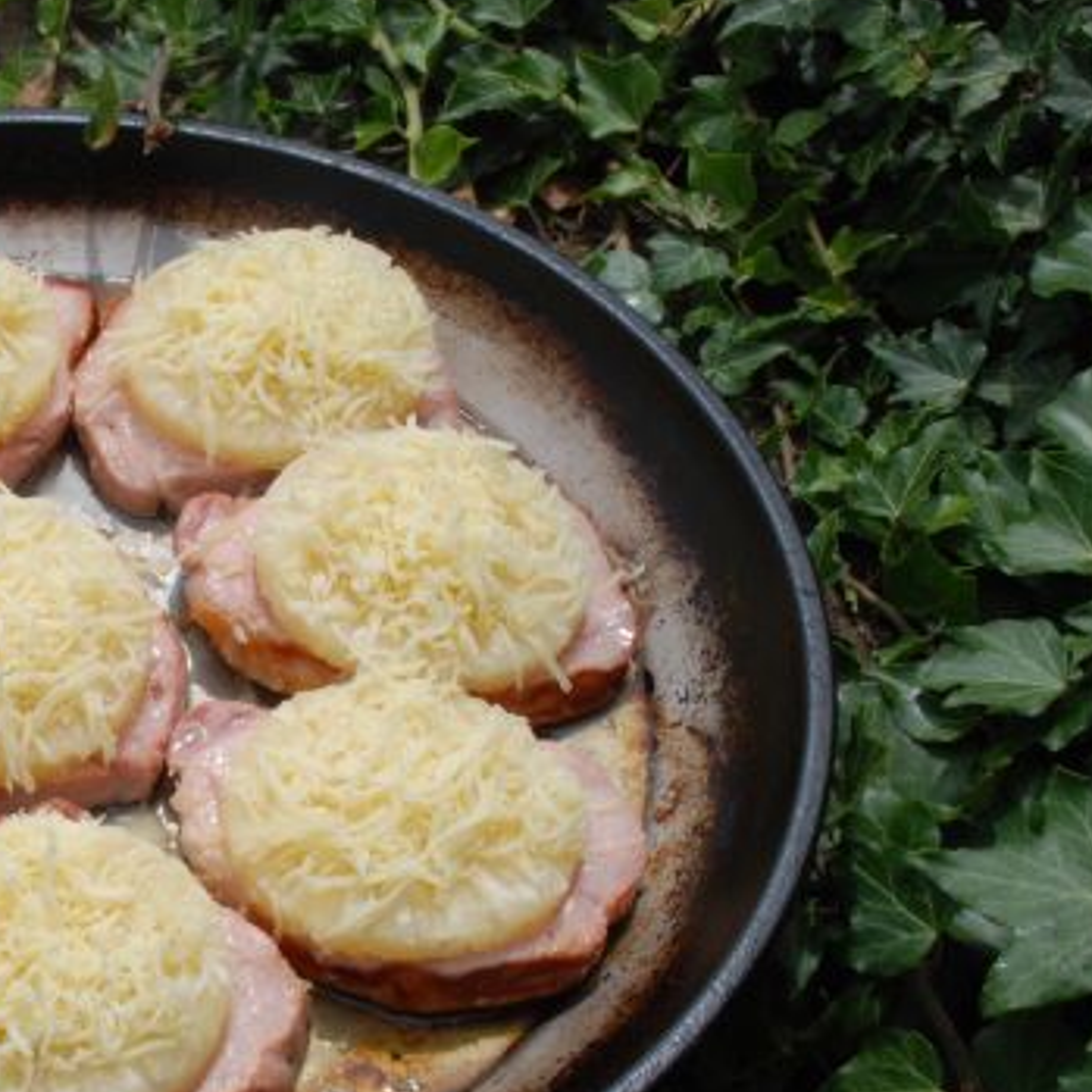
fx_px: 2927
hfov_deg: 20.6
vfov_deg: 21.0
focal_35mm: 82
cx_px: 56
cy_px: 738
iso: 400
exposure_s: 1/500
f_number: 11
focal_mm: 28
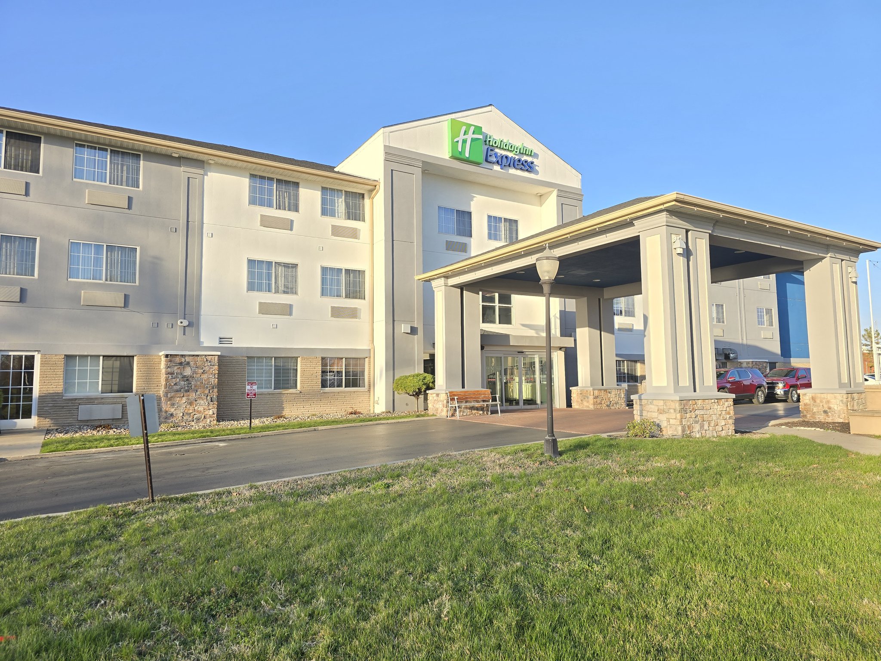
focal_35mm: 23
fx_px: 585
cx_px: 440
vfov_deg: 58.9
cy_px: 330
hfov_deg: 73.9
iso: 12
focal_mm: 6.3
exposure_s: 1/285
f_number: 1.7
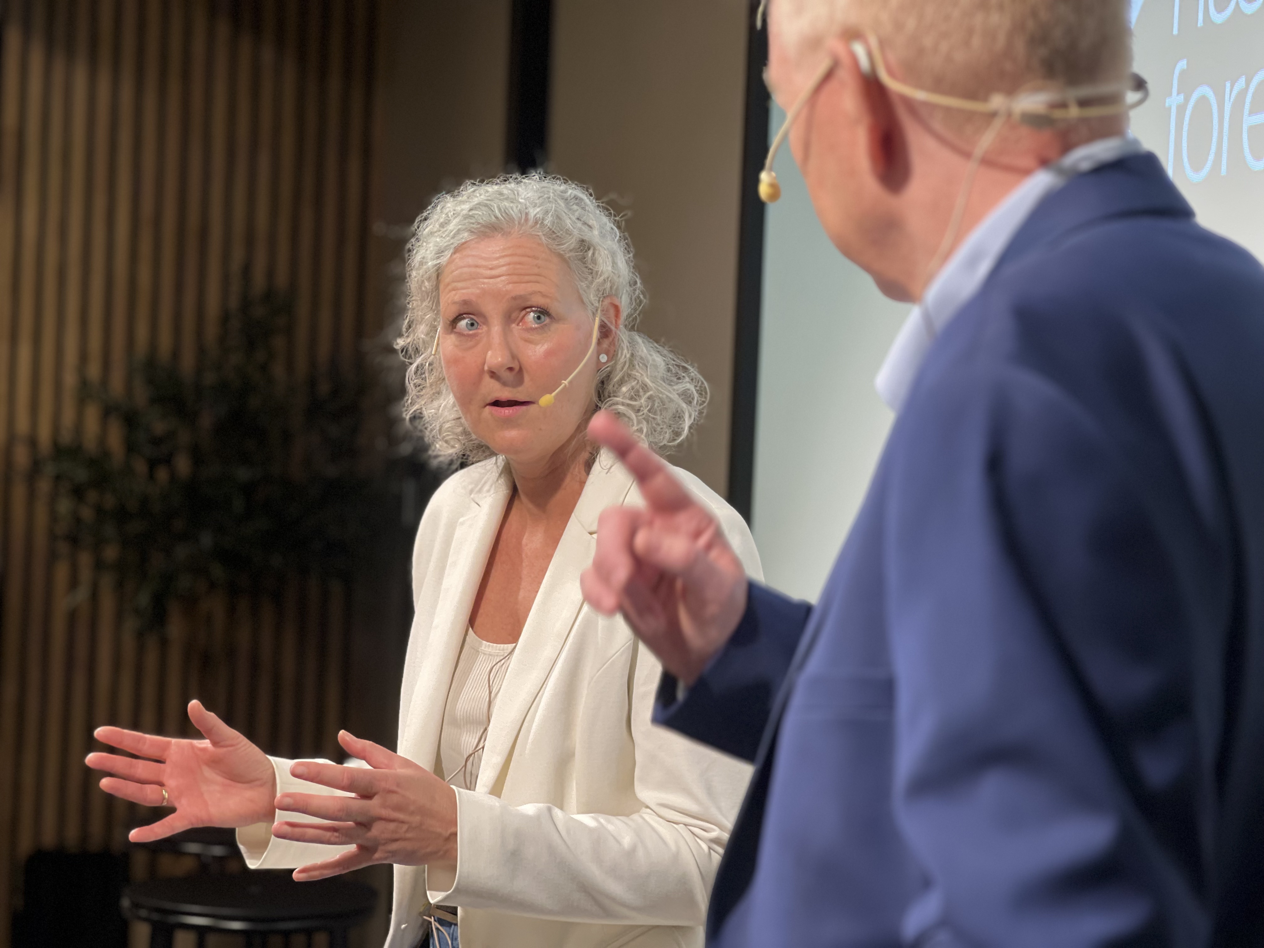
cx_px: 632
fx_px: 2812
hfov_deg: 25.3
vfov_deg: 19.1
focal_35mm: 77
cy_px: 474
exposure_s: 1/60
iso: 125
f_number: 2.8
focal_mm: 9
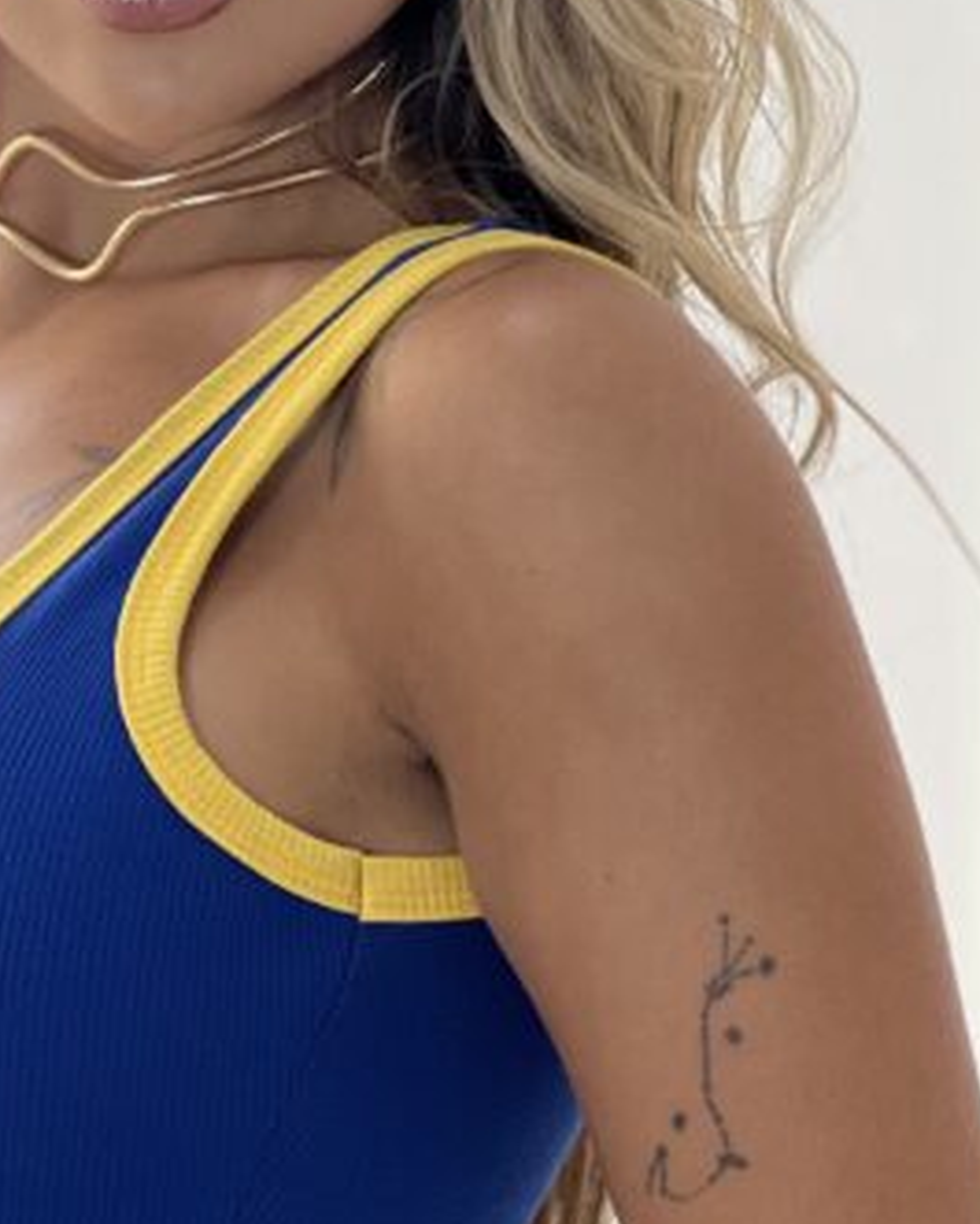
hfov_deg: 7.3
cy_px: 664
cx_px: 70
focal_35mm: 212
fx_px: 7683
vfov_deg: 9.1
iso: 100
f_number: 2.8
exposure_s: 1/120
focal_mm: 9
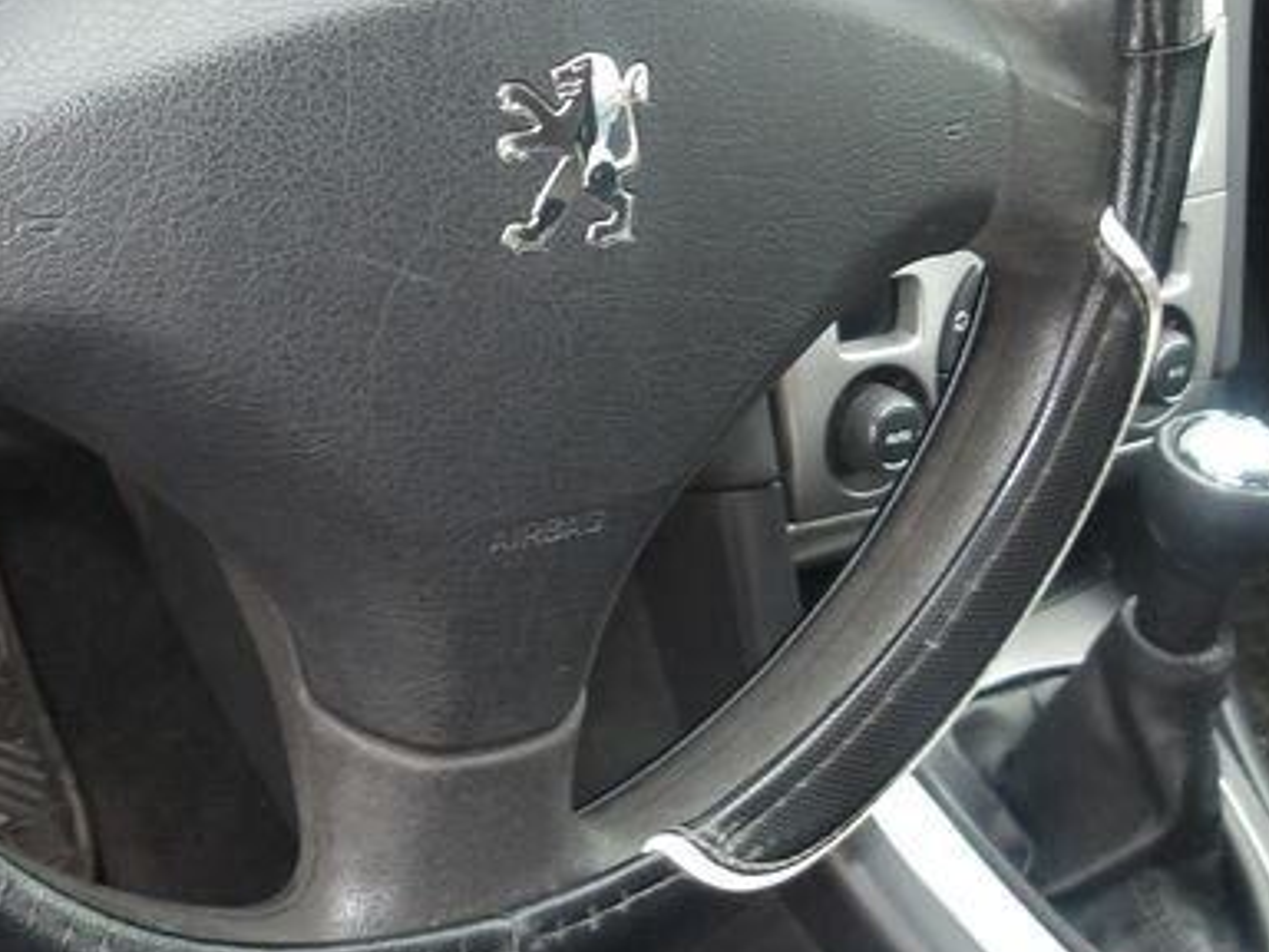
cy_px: 93
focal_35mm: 72
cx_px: 552
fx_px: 2639
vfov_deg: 20.0
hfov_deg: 27.0
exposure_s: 1/30
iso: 101
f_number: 3
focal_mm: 4.9
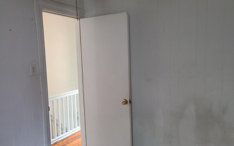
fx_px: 236
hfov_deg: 52.7
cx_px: 118
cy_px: 89
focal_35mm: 37
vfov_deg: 34.3
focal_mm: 5.4
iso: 640
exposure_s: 1/30
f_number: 1.8
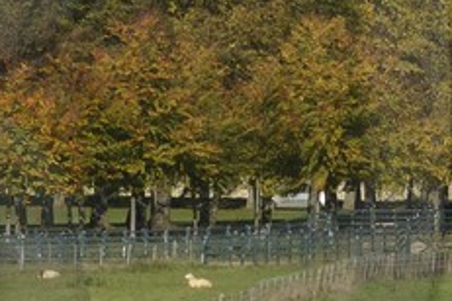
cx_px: -358
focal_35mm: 1386
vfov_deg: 1.0
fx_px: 17401
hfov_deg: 1.5
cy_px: 98
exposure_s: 1/250
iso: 200
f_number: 14
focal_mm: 200
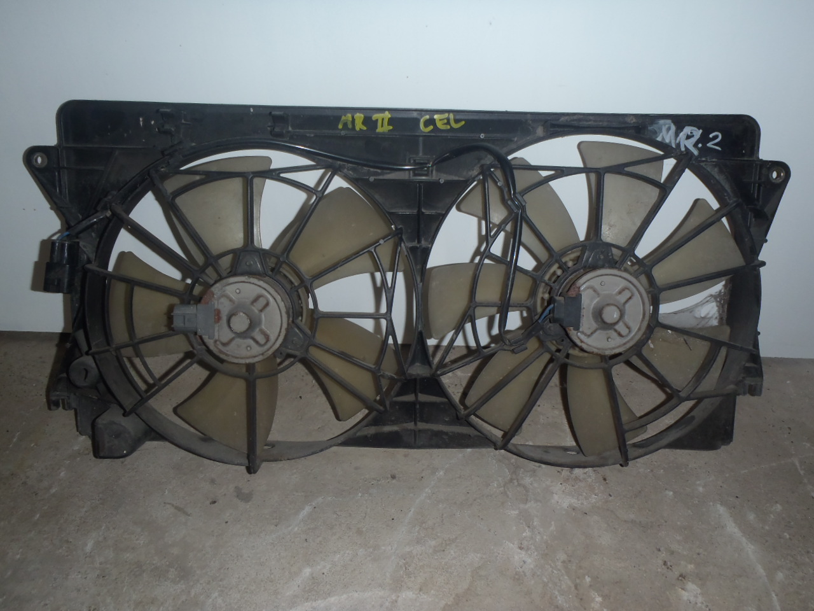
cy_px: 306
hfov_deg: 63.4
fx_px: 658
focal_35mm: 28
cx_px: 407
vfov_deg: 49.7
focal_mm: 5
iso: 100
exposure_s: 1/30
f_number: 3.9
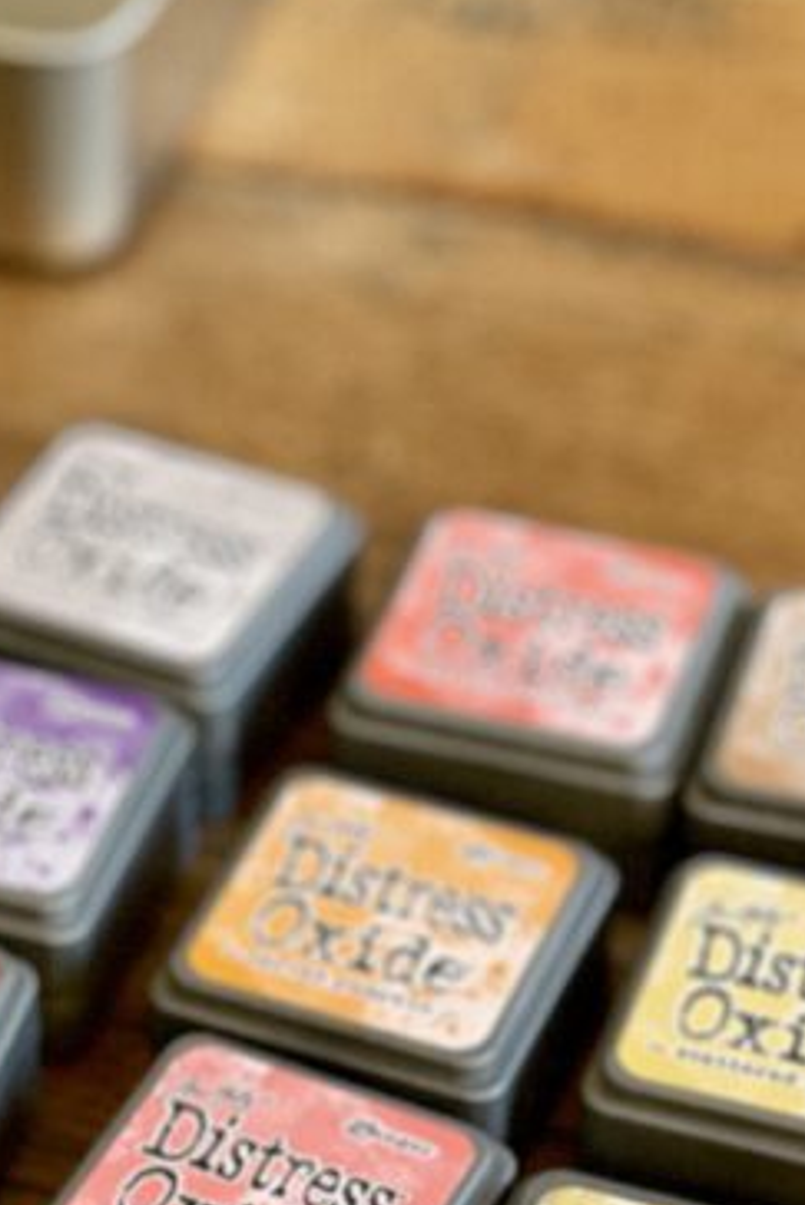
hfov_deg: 9.0
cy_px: 589
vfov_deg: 13.5
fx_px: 5093
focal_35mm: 152
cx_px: 63
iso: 400
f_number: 2
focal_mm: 6
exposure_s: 1/40
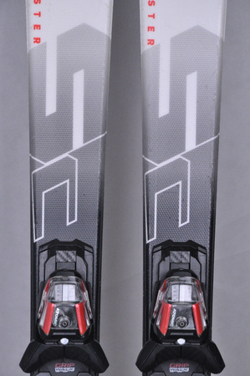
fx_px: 1644
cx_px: 125
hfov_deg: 8.7
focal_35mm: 158
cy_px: 188
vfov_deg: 13.1
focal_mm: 105
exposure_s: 1/125
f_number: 9.5
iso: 3200
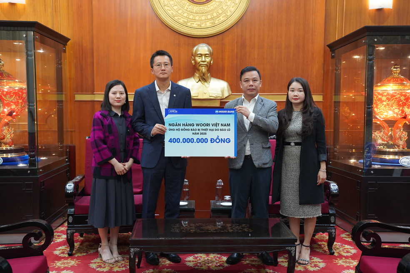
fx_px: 467
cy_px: 136
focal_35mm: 41
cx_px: 205
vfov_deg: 32.6
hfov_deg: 47.4
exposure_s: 1/160
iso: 5000
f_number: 4
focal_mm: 41
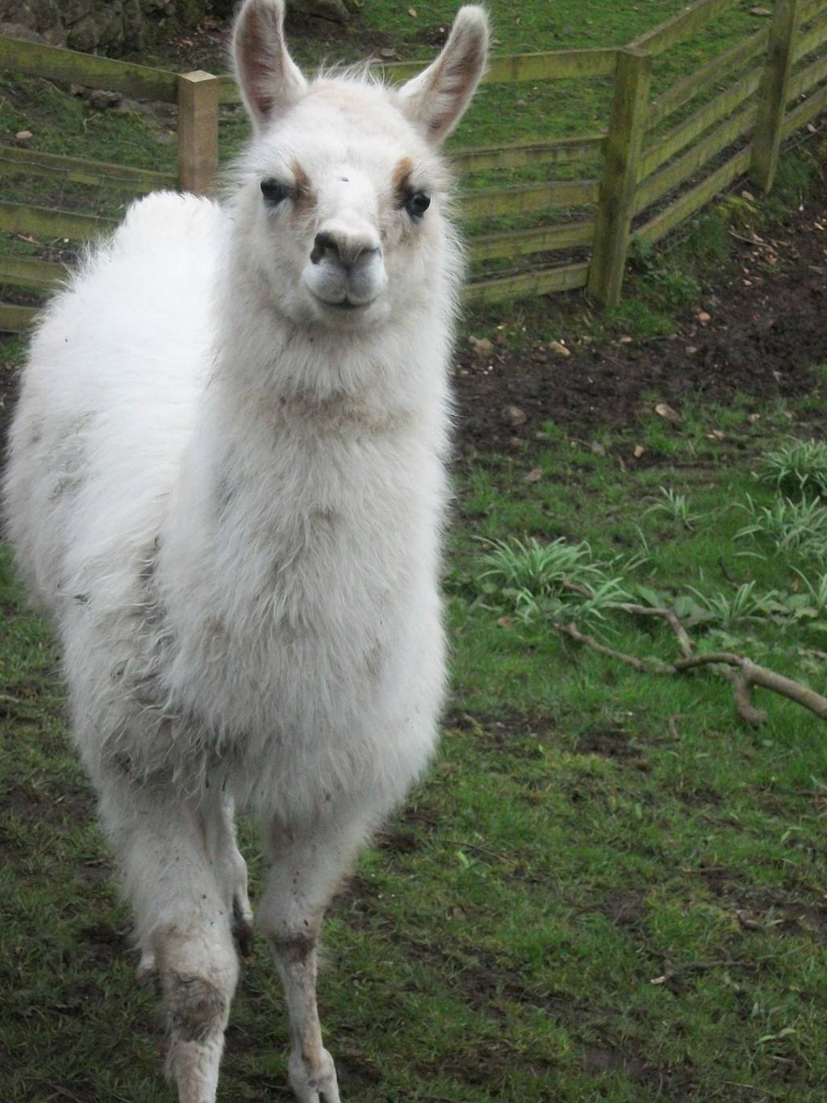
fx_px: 2835
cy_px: 532
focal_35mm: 89
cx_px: 366
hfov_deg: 16.6
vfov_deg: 22.0
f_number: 4.6
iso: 449
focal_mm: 13.7
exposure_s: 1/500
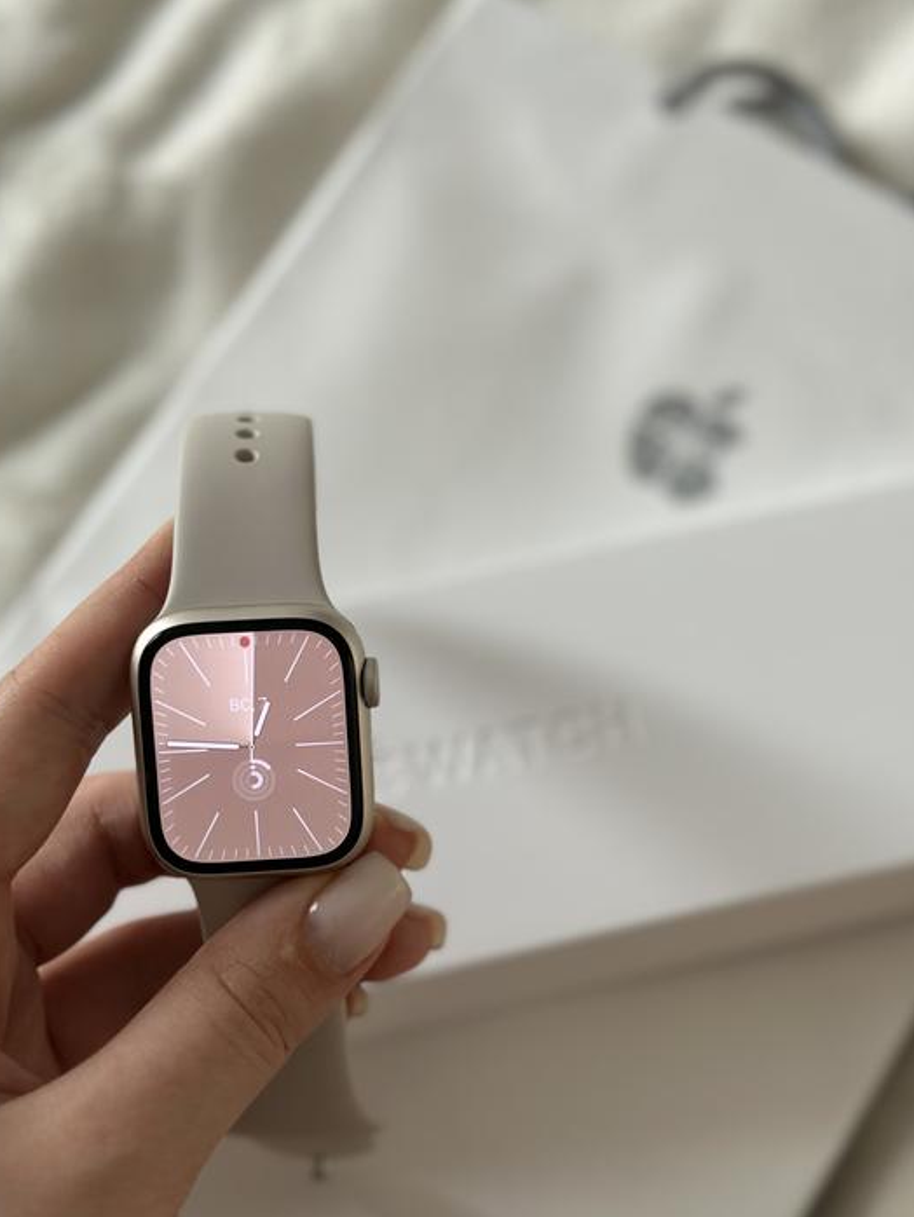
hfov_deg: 26.6
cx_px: 501
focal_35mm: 55
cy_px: 636
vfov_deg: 34.9
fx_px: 1935
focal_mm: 6.86
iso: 100
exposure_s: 1/121
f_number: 1.78
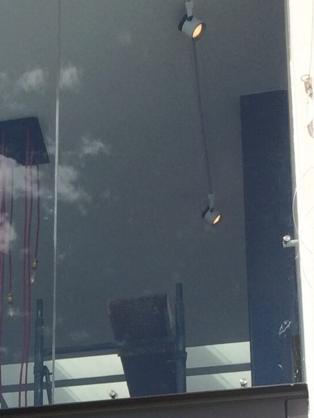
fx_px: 1245
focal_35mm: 103
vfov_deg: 17.7
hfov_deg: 13.8
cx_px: -90
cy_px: 558
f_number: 2.2
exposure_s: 1/1368
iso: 32
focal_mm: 4.15
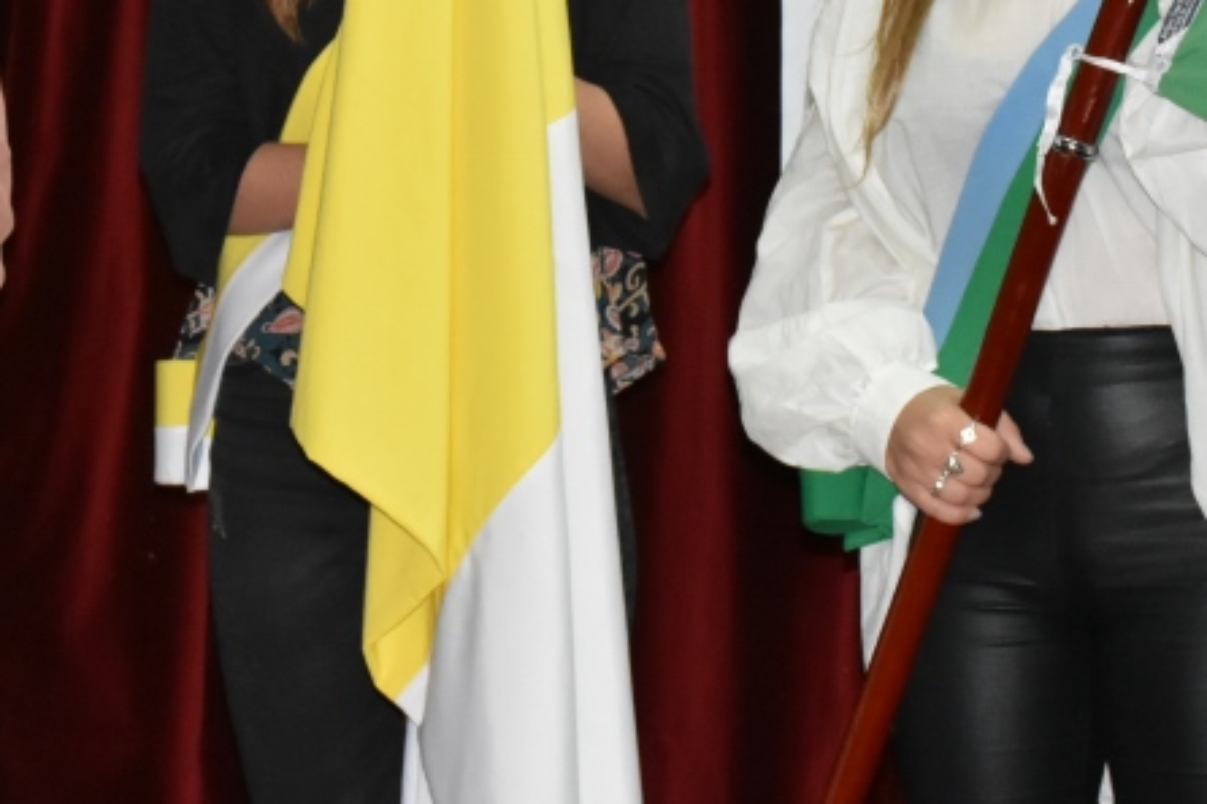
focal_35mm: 155
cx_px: 379
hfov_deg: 13.2
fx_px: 5200
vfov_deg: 8.8
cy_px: 7
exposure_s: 1/60
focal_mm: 45
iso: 3200
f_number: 7.1
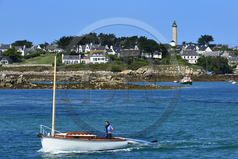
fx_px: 1057
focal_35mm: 160
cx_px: 119
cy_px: 80
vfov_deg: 8.6
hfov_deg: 12.8
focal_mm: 160
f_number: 11
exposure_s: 1/320
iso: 200
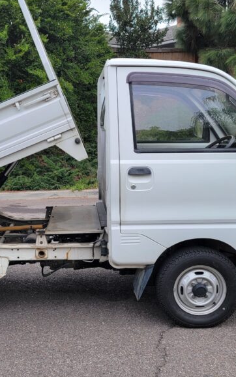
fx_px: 463
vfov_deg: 44.4
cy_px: 184
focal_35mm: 45
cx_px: 57
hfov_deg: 28.2
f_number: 1.8
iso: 50
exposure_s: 1/120
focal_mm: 6.7
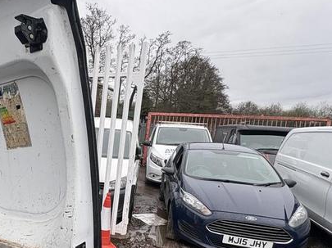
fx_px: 297
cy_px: 174
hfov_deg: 52.8
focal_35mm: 31
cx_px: 47
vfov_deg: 44.4
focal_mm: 2.22
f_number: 2.2
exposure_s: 1/456
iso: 40
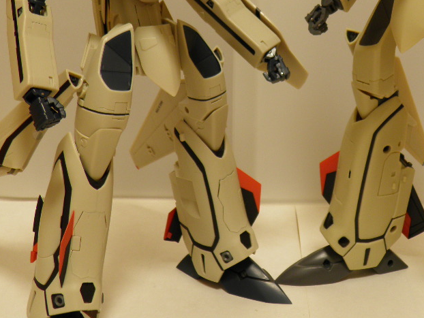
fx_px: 882
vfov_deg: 20.2
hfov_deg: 26.9
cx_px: 275
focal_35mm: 72
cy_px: 57
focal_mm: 6.3
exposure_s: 1/4
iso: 50
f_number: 3.1
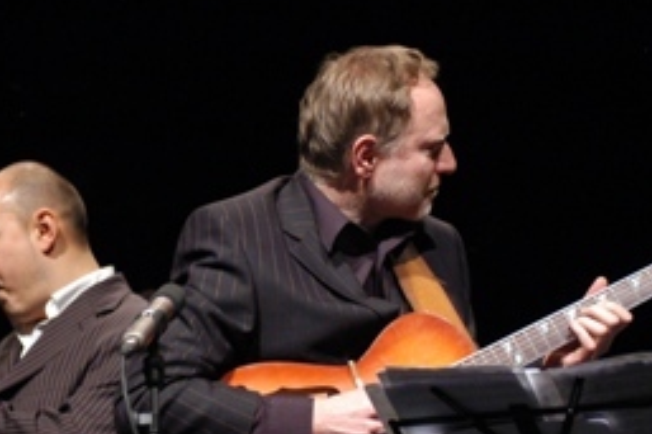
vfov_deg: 6.6
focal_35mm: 209
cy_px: 297
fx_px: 3783
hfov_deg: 9.8
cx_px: 208
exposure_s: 1/100
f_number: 3.2
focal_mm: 80
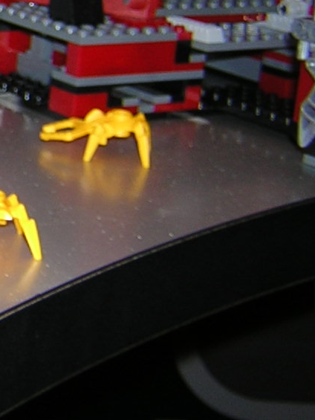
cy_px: 13
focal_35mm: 102
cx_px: -218
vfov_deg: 18.8
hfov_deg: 13.3
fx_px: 1237
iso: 100
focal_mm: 4.7
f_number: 2.6
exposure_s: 1/60.1
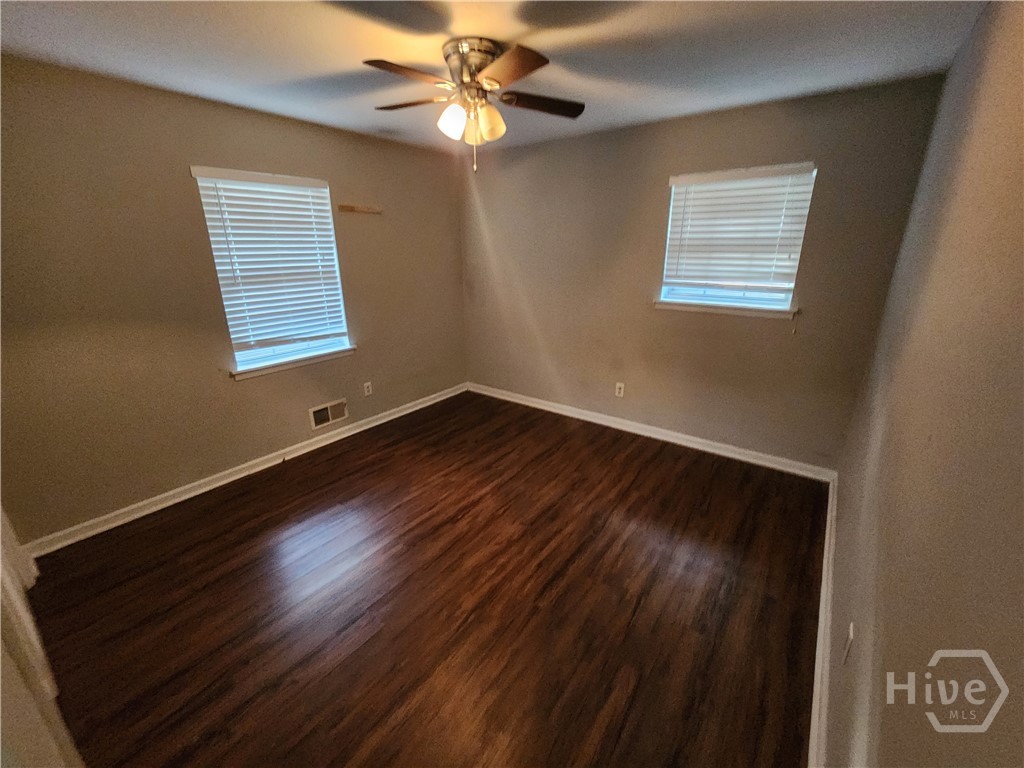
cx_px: 512
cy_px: 384
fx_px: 385
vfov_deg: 89.9
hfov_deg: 106.2
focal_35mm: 13
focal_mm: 2.2
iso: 800
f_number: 2.2
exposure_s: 1/24
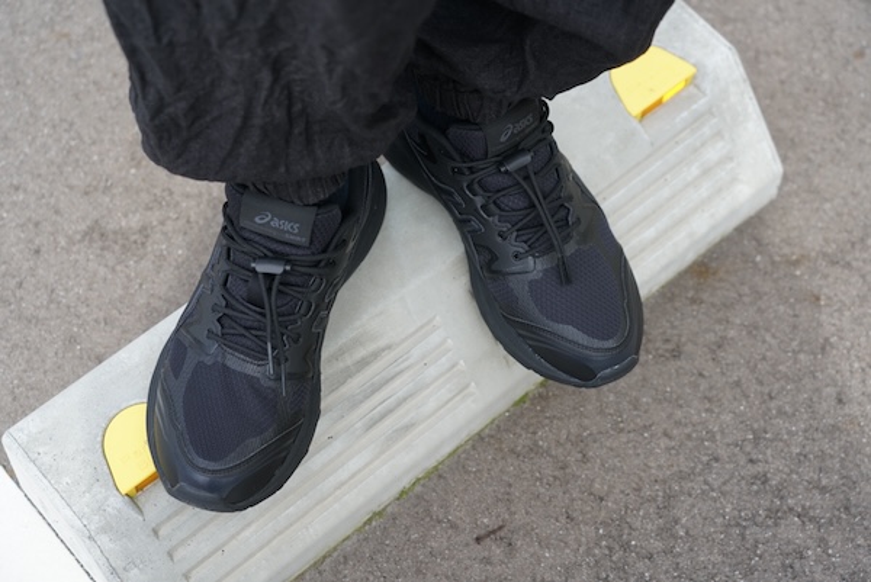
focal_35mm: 65
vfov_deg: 21.0
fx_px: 1574
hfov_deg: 30.9
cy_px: 291
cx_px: 436
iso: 100
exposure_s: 1/250
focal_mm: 65
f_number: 5
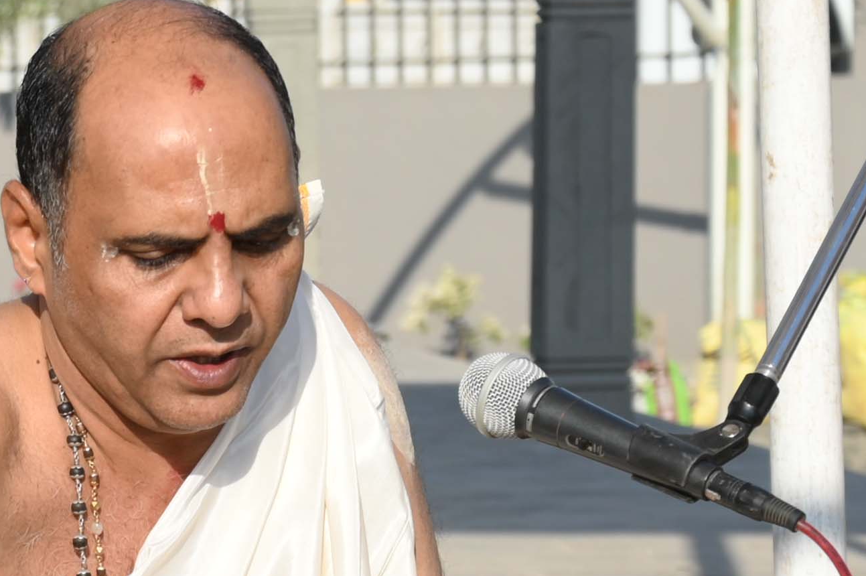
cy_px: 721
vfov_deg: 5.2
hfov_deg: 7.7
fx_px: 6298
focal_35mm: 262
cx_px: -607
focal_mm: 56
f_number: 5.6
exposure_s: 1/500
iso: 125
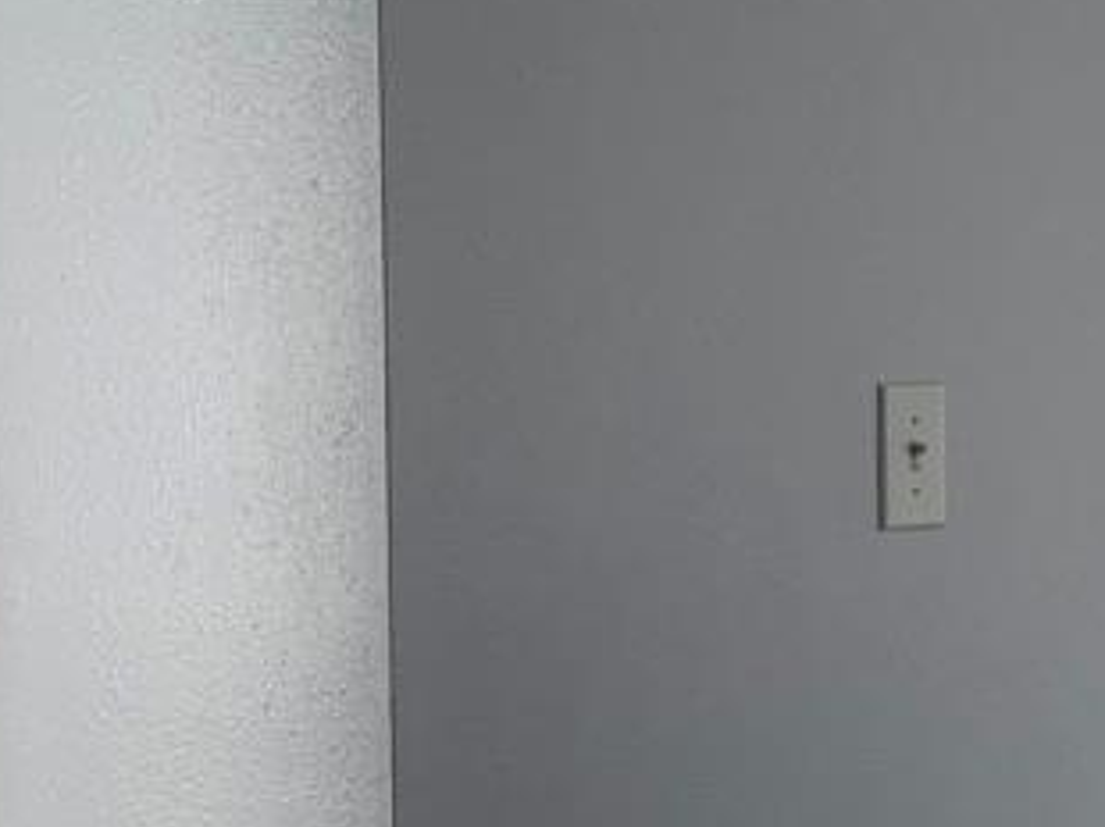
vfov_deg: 17.0
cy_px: 659
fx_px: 2743
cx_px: 403
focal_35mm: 86
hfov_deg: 22.7
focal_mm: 4.2
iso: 160
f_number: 1.6
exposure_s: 1/60
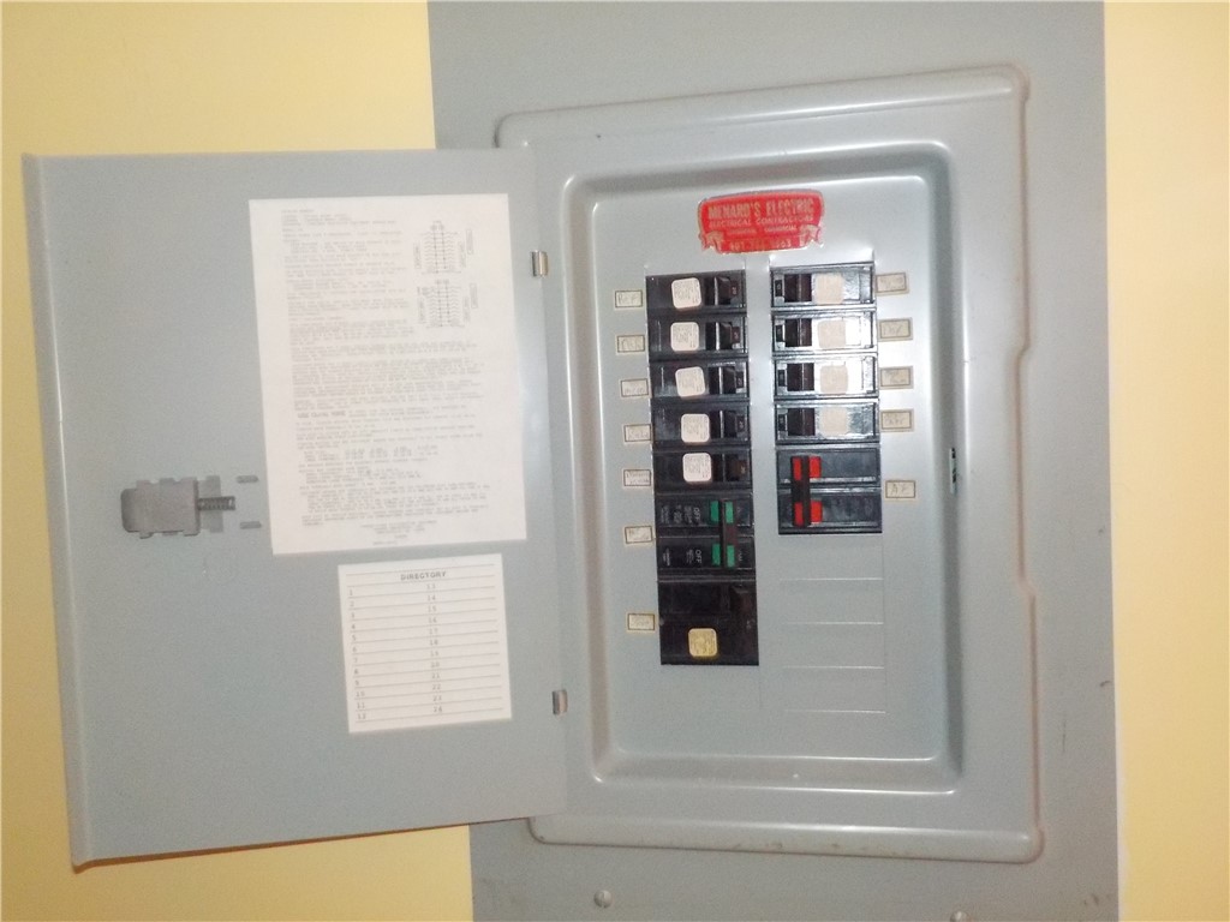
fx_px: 1066
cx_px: 615
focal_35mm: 30
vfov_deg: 46.8
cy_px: 461
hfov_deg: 60.0
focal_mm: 4.1
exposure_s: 1/13
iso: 800
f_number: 3.3
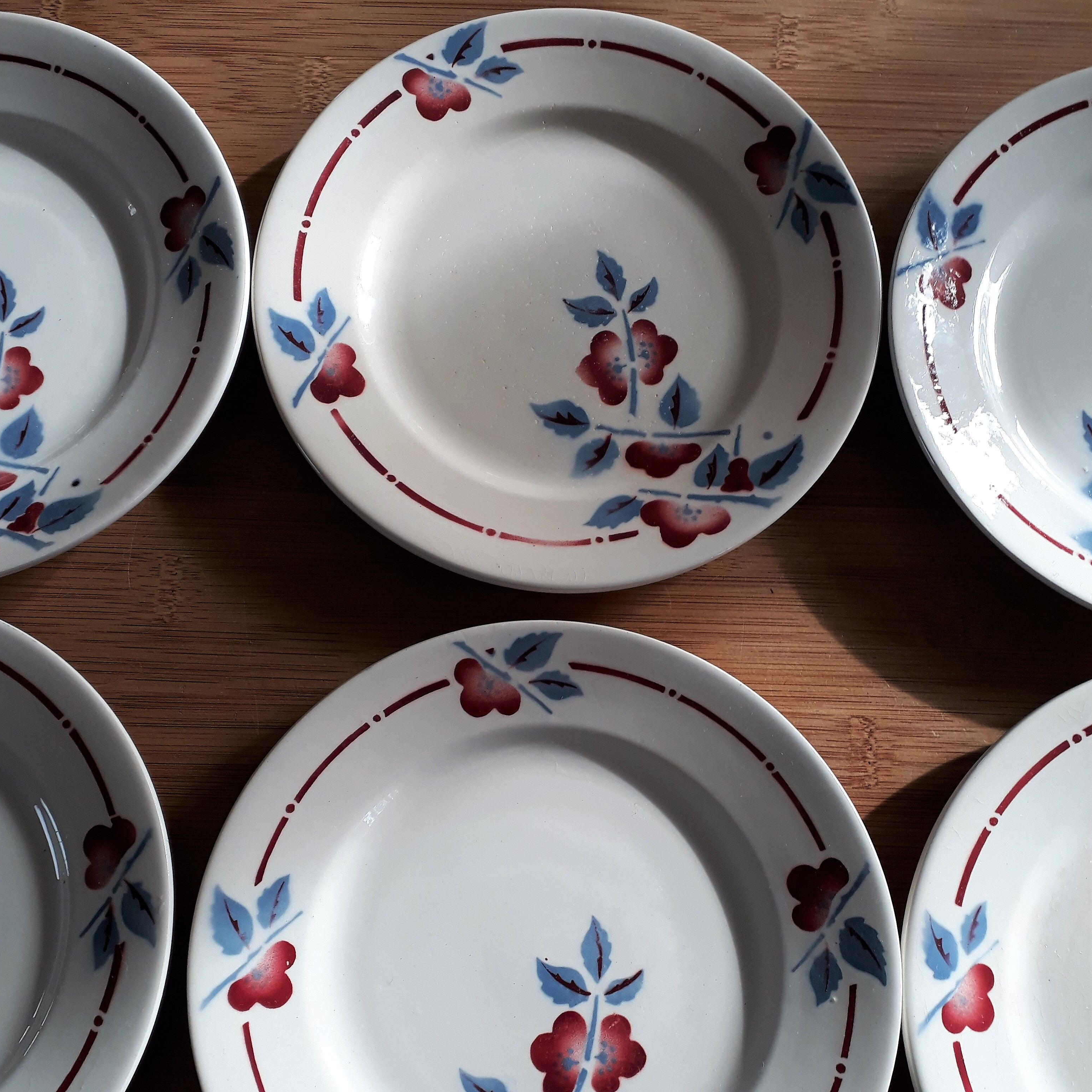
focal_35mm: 32
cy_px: 678
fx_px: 1142
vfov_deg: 50.6
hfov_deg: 51.1
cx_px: 545
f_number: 1.9
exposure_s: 1/100
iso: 40
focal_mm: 3.6
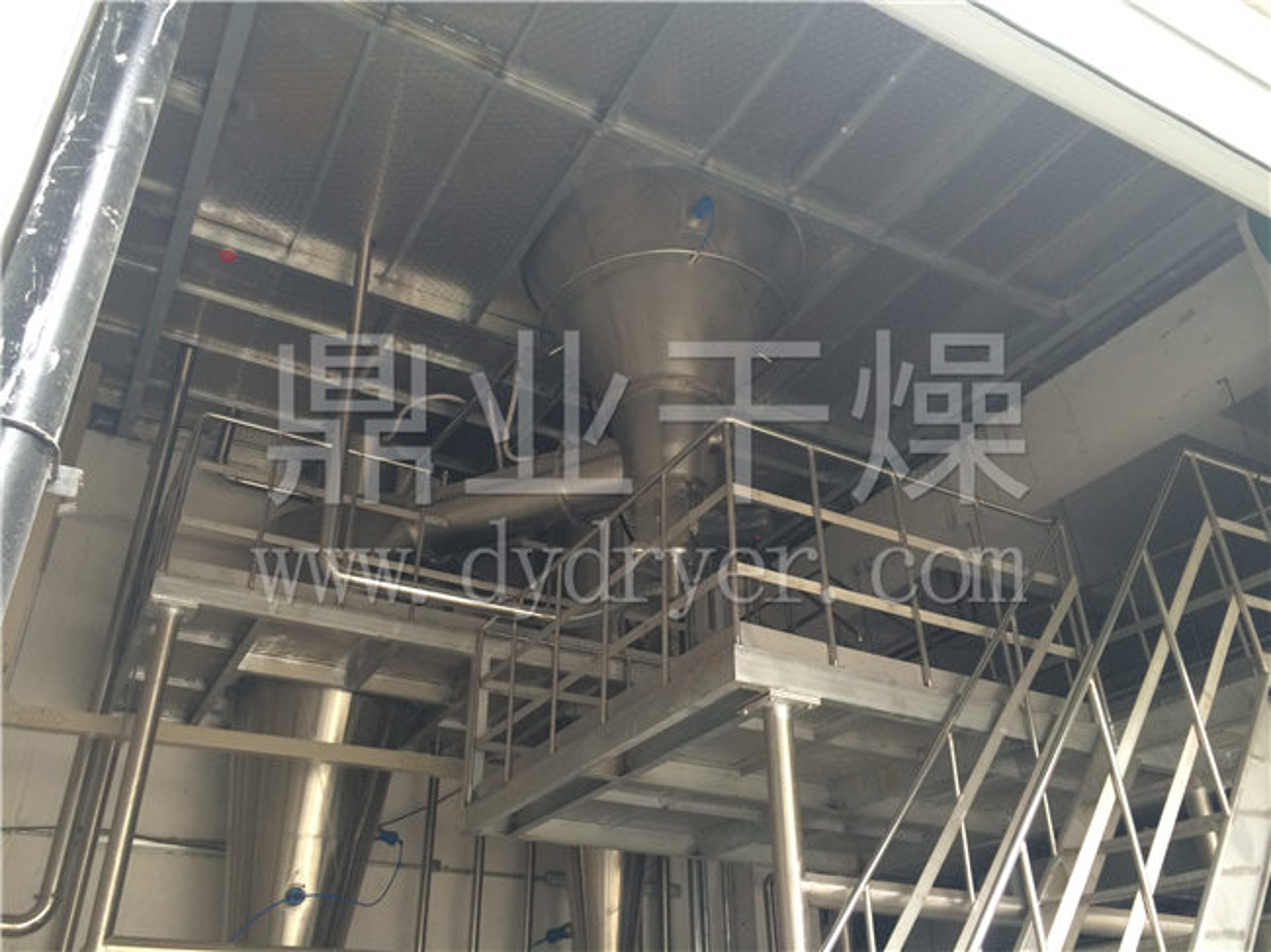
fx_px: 1064
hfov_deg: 61.7
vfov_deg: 48.2
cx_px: 636
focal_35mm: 29
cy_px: 476
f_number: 2.2
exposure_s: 1/30
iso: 40
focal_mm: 4.15
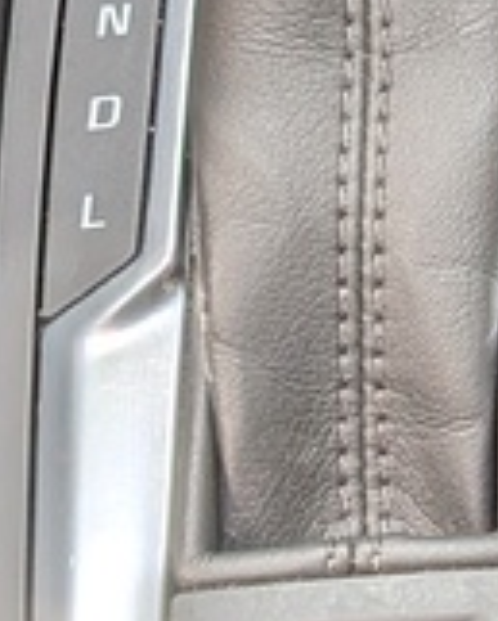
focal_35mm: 149
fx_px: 2743
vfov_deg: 12.8
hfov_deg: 10.1
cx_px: 733
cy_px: 81
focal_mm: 4.53
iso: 30
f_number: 1.7
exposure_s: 1/109
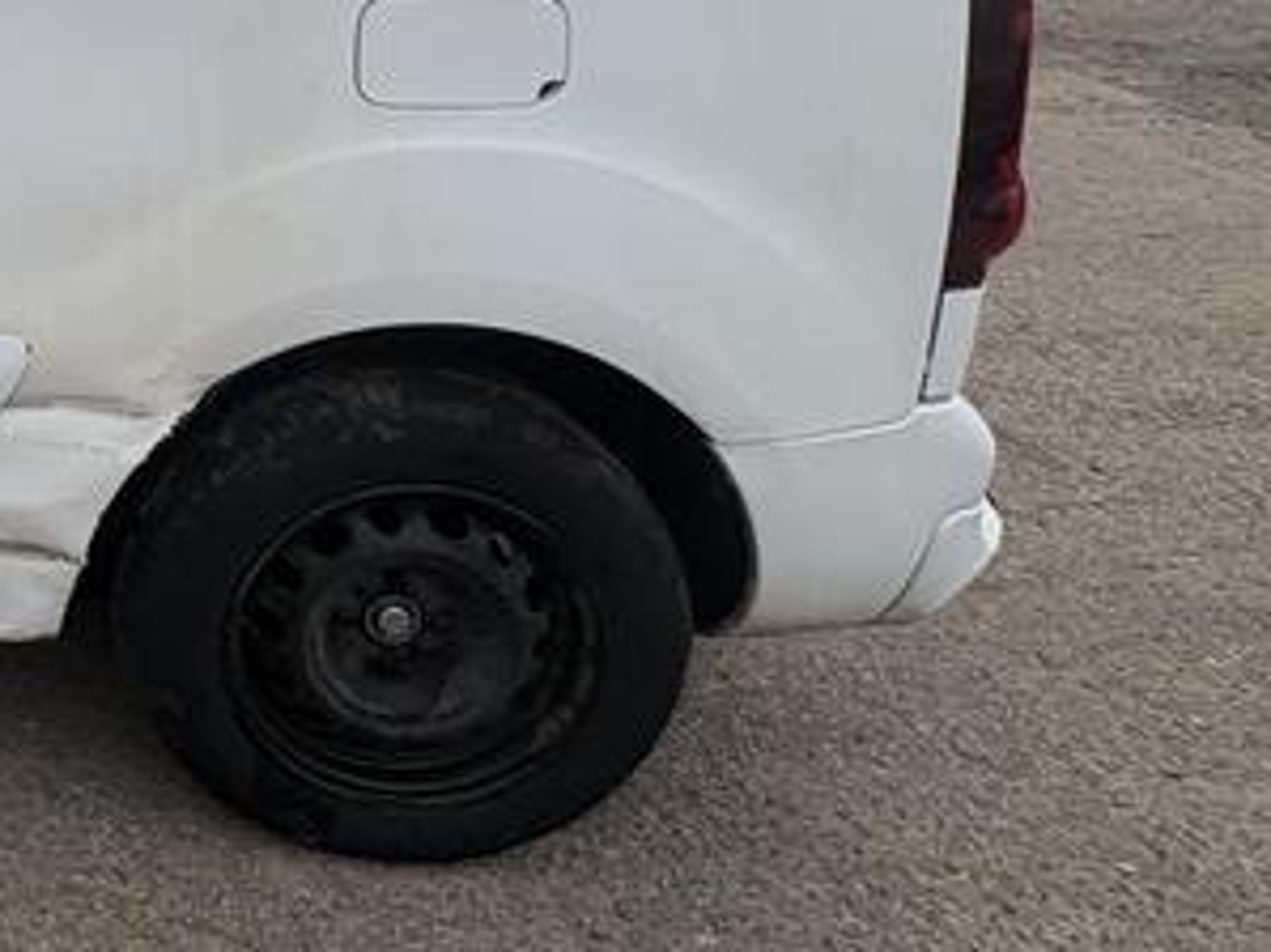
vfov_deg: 31.0
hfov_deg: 32.4
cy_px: -68
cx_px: -421
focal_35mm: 42
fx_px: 1542
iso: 40
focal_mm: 2.22
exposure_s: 1/858
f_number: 2.2
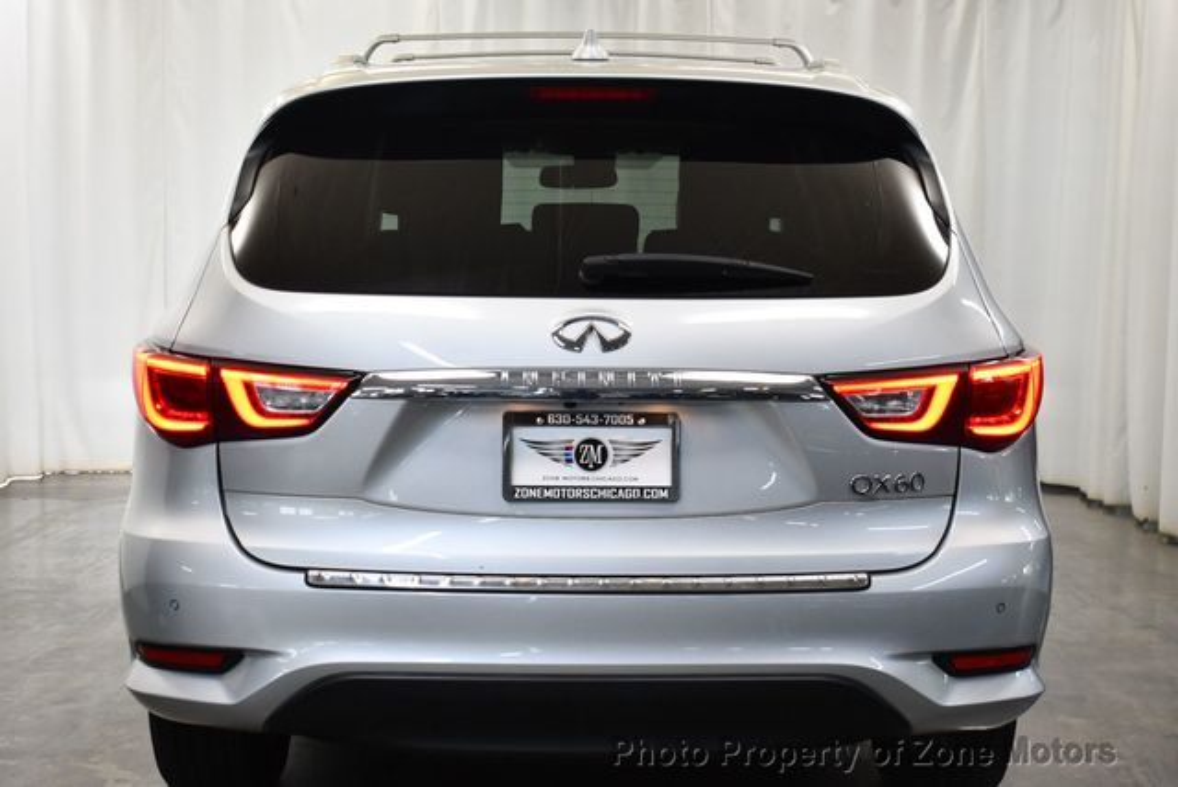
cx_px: 589
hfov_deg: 34.5
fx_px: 1900
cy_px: 394
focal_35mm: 58
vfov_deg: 23.4
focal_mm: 29
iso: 900
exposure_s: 1/125
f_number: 4.2
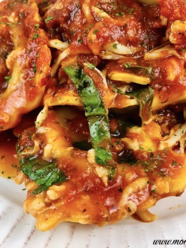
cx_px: 93
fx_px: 201
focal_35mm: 28
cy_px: 124
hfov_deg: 49.8
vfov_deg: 63.4
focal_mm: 3.99
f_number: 1.8
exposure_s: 1/30
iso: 20
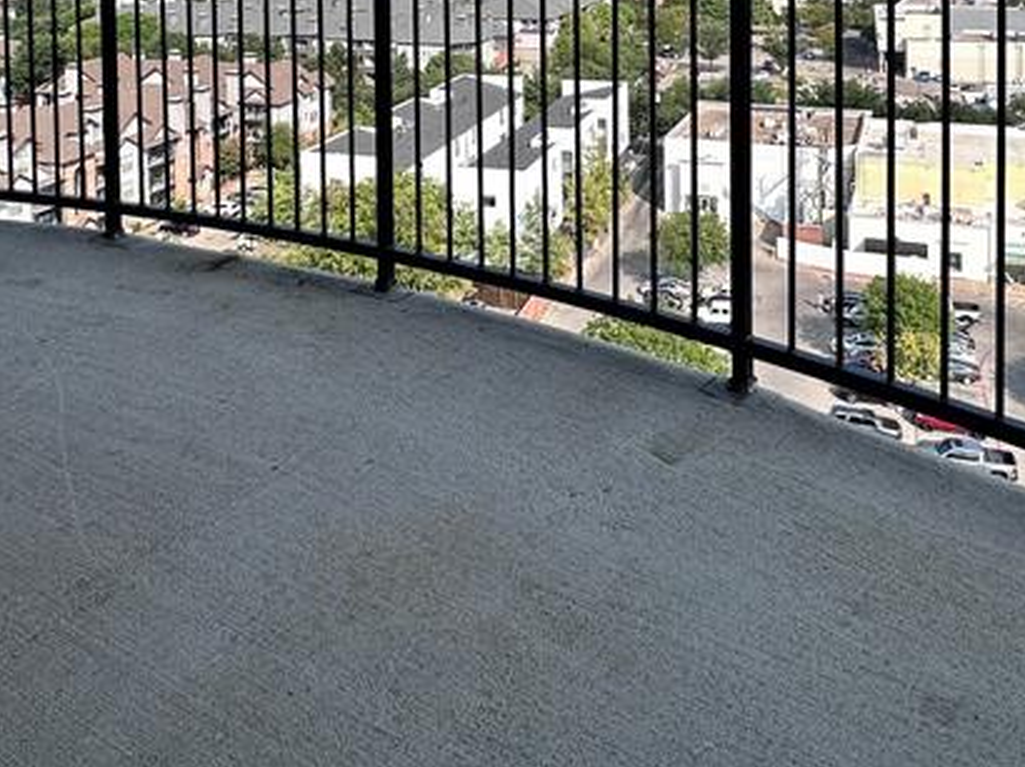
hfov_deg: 52.7
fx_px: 1036
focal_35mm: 35
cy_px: -67
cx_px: 515
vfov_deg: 35.1
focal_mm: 2.22
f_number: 2.2
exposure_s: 1/2451
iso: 50
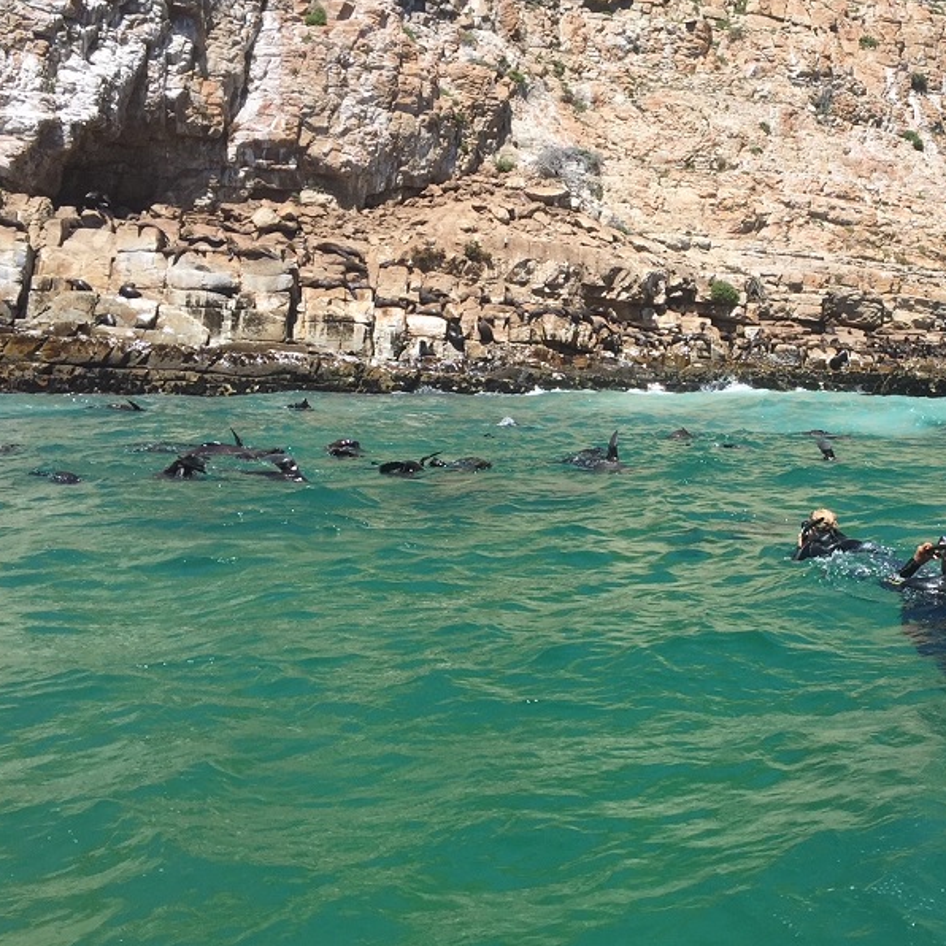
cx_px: 746
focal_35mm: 43
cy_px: 462
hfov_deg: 37.9
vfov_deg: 39.2
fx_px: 1329
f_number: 2.2
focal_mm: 4.15
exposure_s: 1/1883
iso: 32
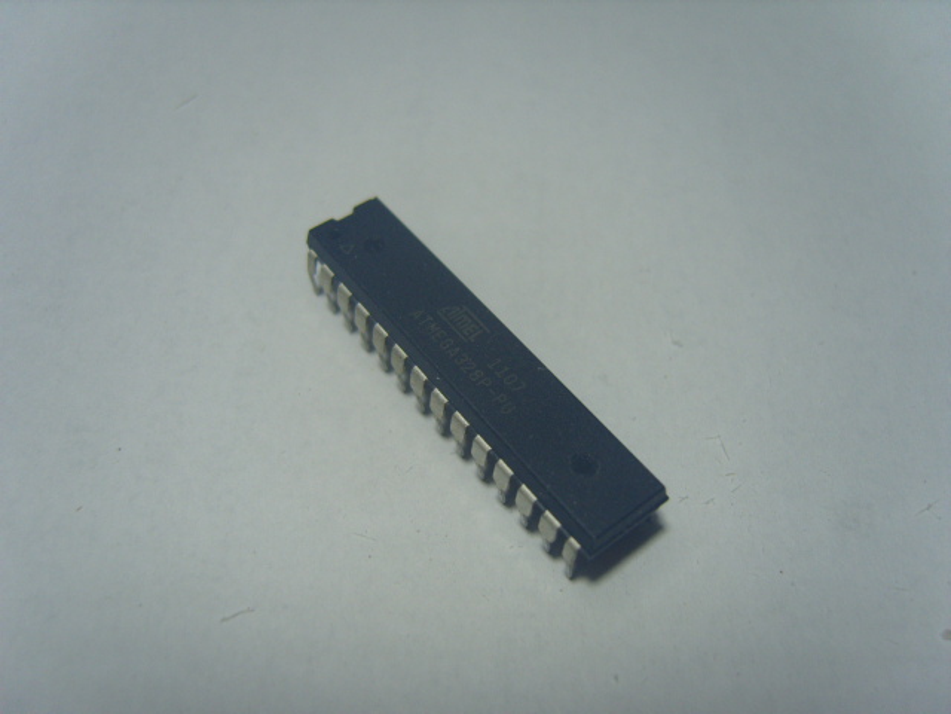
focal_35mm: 35
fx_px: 962
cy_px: 357
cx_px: 476
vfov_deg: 40.7
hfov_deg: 52.6
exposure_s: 1/250
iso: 80
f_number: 2.8
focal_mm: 7.4
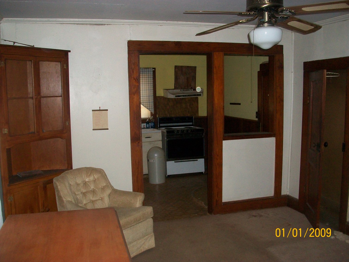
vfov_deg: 41.8
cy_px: 131
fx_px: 343
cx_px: 174
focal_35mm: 34
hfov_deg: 54.0
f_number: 2.8
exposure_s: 1/60
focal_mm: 5.7
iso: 160
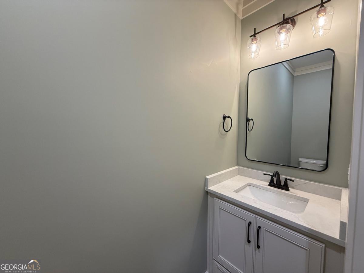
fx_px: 147
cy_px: 136
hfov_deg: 102.1
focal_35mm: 14
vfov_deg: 85.7
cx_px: 182
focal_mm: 2.22
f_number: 2.2
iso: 200
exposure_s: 1/120
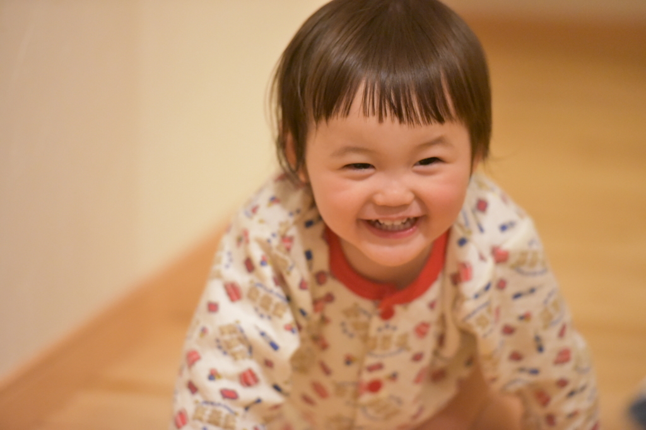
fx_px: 3588
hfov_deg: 10.3
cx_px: 323
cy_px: 215
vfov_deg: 6.9
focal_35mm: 200
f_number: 2.8
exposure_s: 1/200
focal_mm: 200
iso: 12800
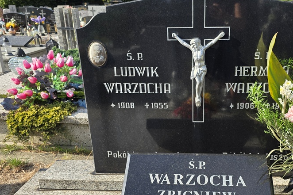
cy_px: 134
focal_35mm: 37
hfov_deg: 51.3
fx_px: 301
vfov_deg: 35.5
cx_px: 186
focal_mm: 6.3
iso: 12
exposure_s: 1/322
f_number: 1.7
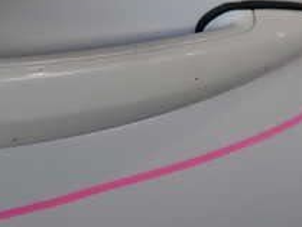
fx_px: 751
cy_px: 33
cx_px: 85
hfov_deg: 22.6
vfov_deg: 17.0
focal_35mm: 86
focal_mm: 5.4
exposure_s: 1/160
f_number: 2.3
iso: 100
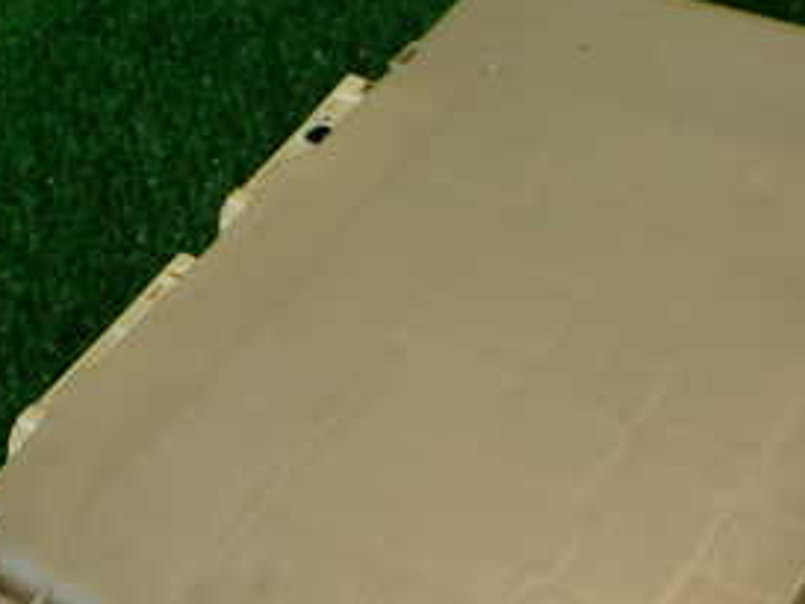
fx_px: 1536
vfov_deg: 21.9
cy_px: 516
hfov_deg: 29.3
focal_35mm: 66
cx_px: 466
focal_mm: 5.4
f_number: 2.3
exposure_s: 1/60
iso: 100
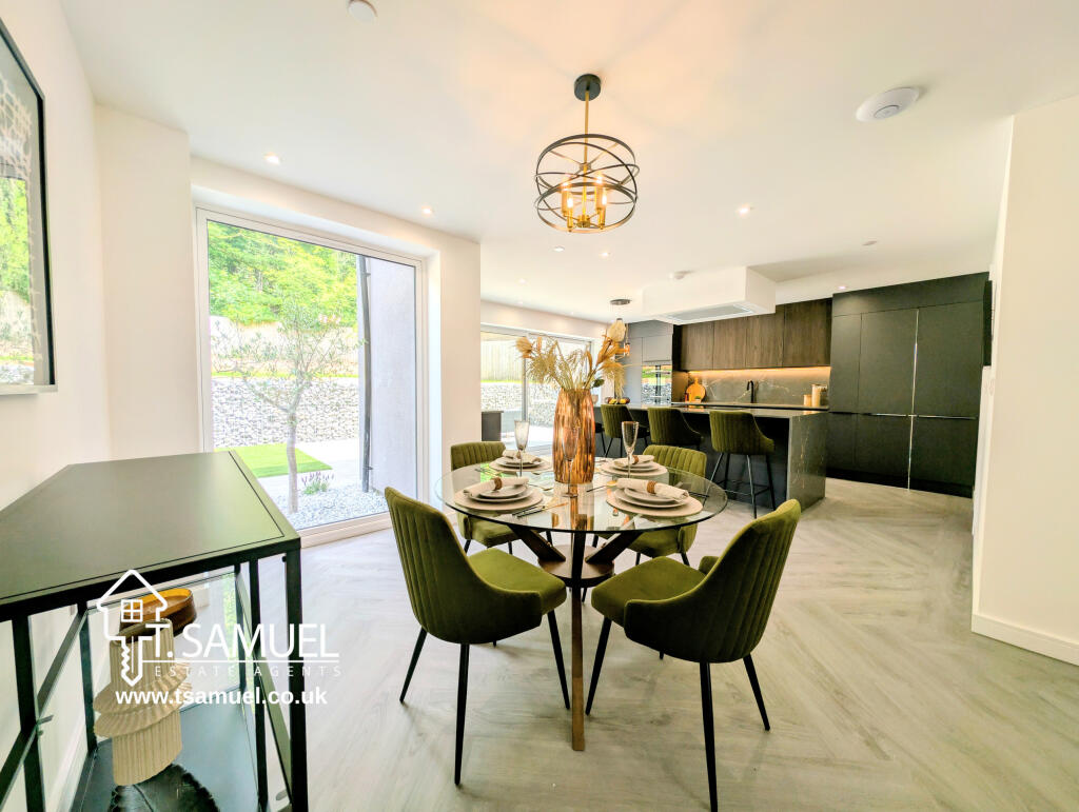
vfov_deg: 94.6
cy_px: 406
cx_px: 540
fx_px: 375
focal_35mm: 12
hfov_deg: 110.5
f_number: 1.95
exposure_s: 1/279
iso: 37
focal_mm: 2.23
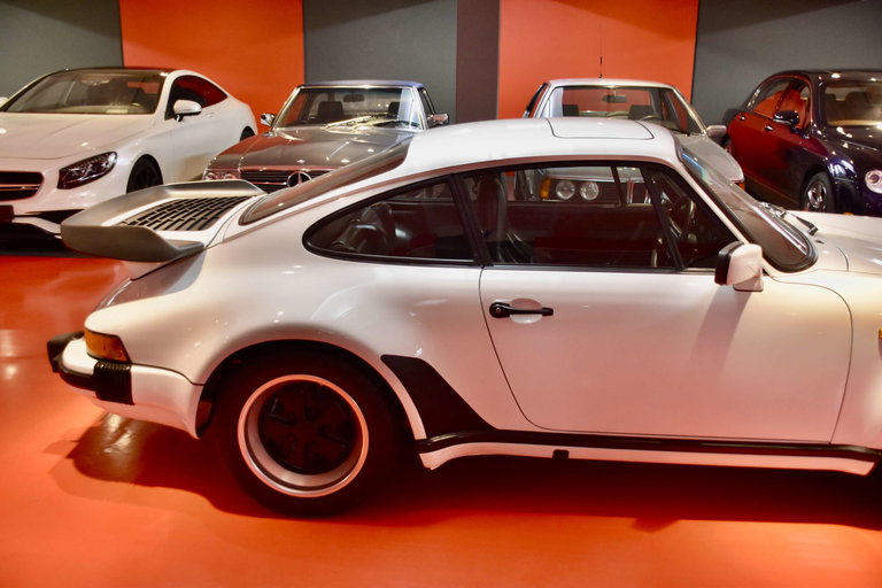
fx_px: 882
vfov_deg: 36.9
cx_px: 441
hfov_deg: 53.1
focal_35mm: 36
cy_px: 294
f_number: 4
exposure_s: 1/60
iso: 1100
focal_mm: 24
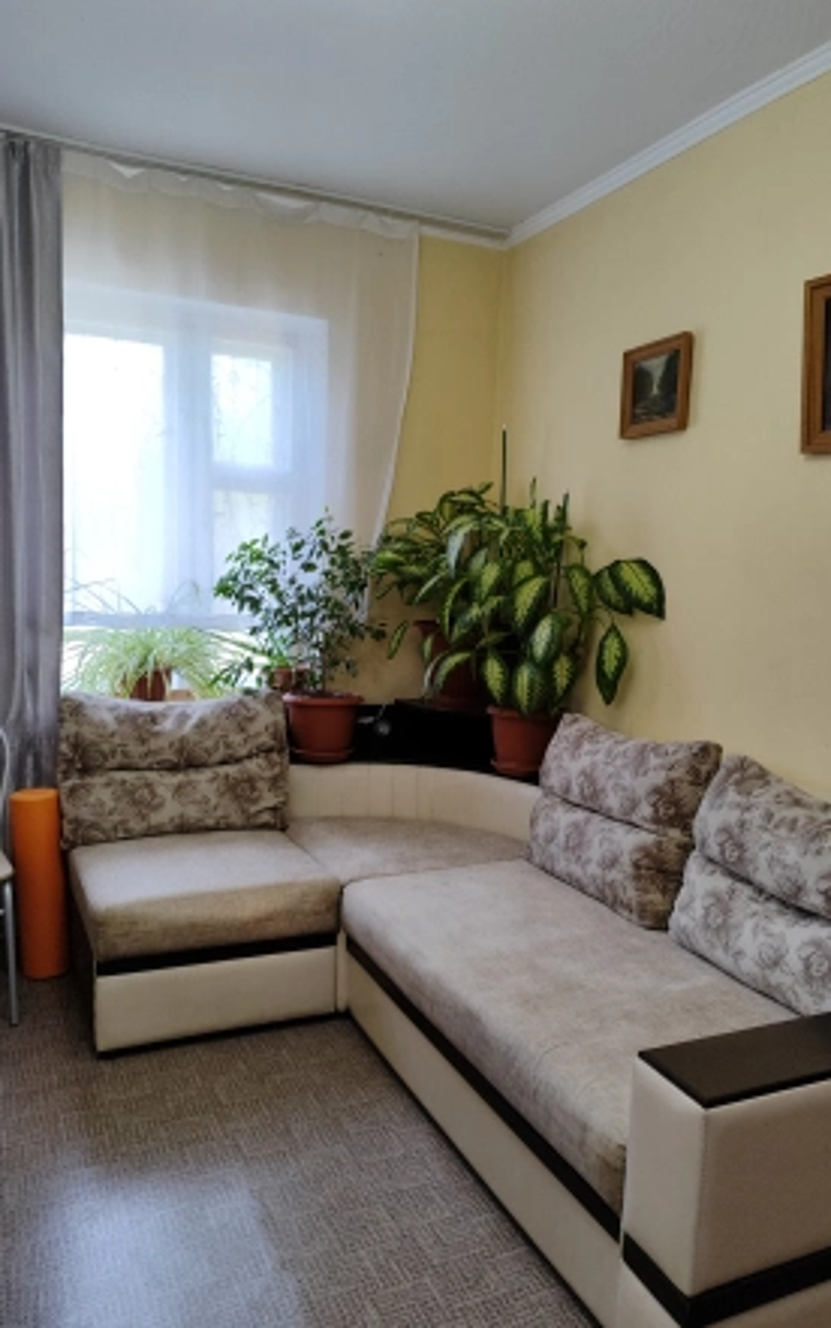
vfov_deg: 68.4
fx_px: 977
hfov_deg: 45.9
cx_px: 477
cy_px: 687
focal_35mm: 27
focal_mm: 5.89
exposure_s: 1/100
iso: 252
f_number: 1.89
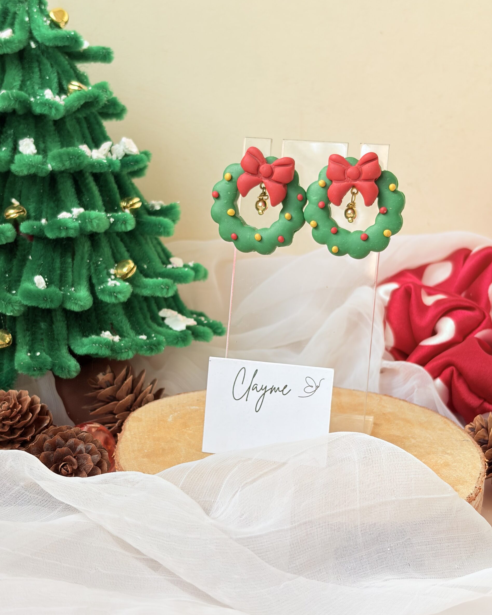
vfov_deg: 34.1
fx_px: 1001
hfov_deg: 27.6
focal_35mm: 55
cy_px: 315
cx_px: 245
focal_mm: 5.96
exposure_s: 1/306
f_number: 1.6
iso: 40
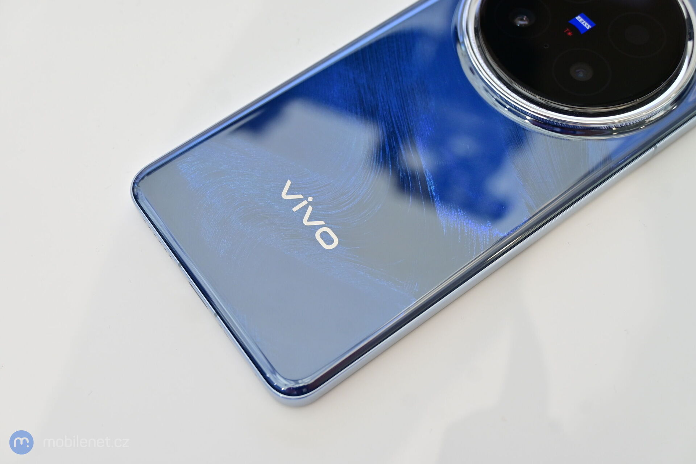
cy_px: 232
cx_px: 348
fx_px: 812
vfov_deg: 31.9
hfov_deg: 46.4
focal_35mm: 42
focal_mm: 28
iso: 320
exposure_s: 1/100
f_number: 5
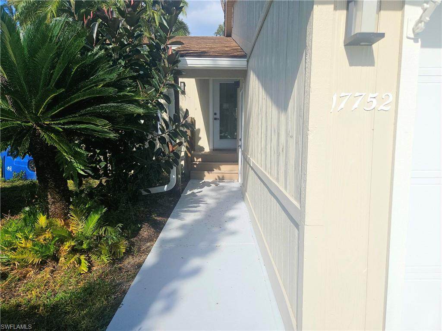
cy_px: 166
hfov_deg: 73.9
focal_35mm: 23
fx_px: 294
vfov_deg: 58.9
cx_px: 221
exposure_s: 1/3333
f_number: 1.8
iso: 25
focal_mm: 5.4
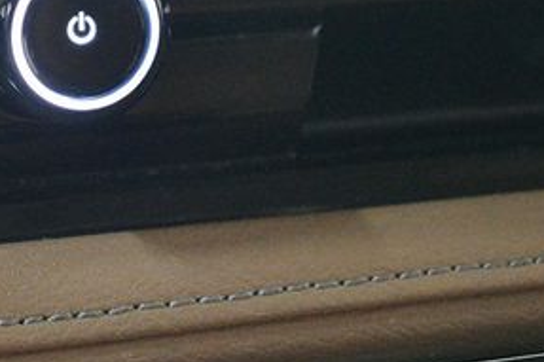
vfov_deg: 11.7
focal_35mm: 116
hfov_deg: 17.4
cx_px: 53
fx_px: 1752
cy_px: 2
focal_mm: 35
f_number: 5
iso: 9000
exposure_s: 1/60
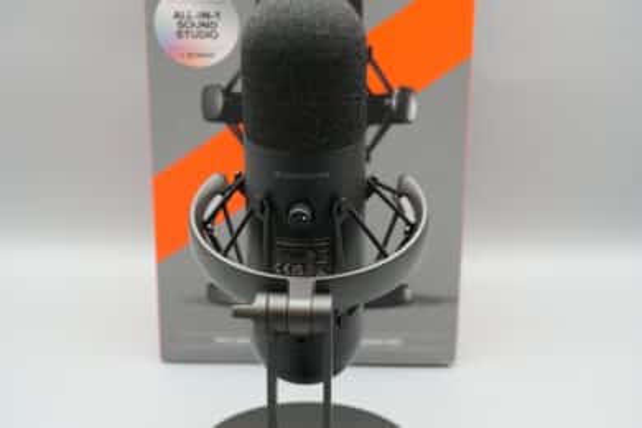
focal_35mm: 63
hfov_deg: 31.9
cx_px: 321
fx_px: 1123
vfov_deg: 21.6
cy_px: 214
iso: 1000
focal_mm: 63
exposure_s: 1/80
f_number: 8
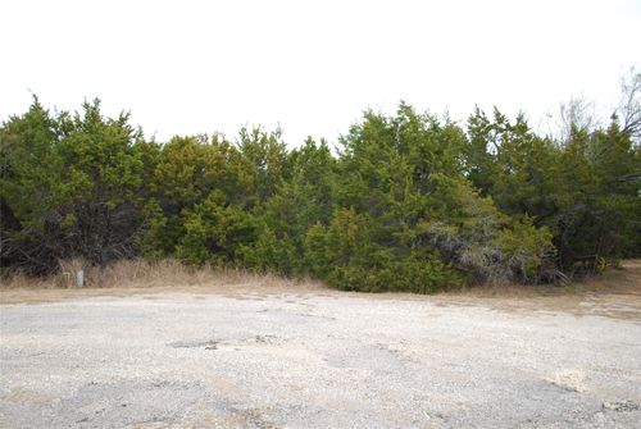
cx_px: 320
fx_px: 535
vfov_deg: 43.7
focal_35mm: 30
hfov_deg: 61.9
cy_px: 214
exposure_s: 1/200
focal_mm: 20
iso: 100
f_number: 3.8
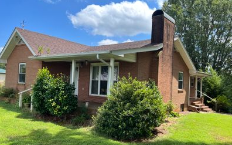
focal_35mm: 30
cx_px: 113
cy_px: 82
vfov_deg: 41.7
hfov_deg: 62.9
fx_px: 190
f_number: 1.5
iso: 50
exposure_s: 1/1295
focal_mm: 5.7
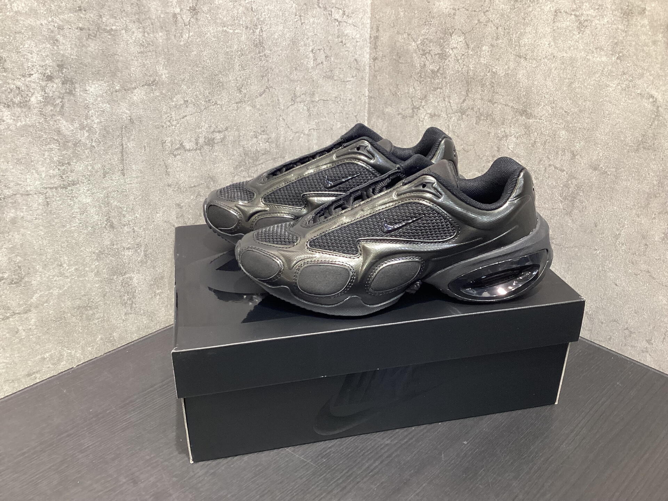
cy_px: 250
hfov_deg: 58.4
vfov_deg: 45.4
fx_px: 598
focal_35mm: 31
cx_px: 334
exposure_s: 1/50
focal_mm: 3.3
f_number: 2.4
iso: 125
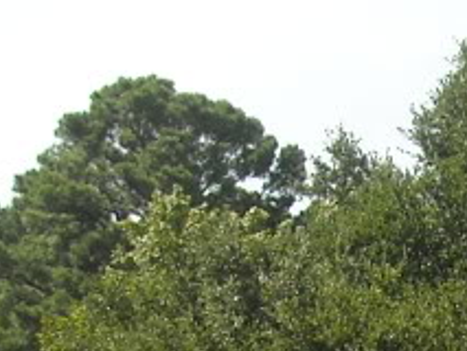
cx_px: 789
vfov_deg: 8.3
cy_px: 772
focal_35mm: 168
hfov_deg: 11.1
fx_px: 2268
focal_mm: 5.7
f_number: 5.6
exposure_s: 1/184
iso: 64
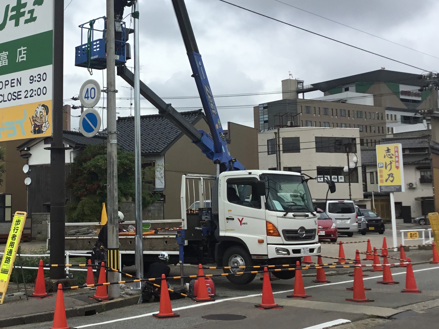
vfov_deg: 26.9
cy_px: 112
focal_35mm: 54
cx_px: 117
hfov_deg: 34.9
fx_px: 685
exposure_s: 1/1631
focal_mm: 3.3
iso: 25
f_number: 2.4
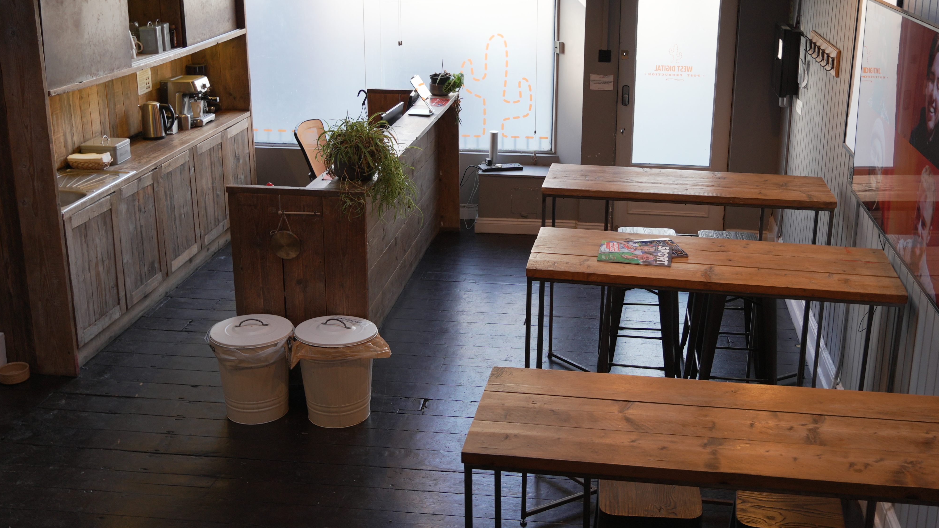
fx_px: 1096
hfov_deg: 46.3
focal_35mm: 44
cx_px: 521
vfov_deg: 27.1
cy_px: 221
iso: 200
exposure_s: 1/25
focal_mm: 18
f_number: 4
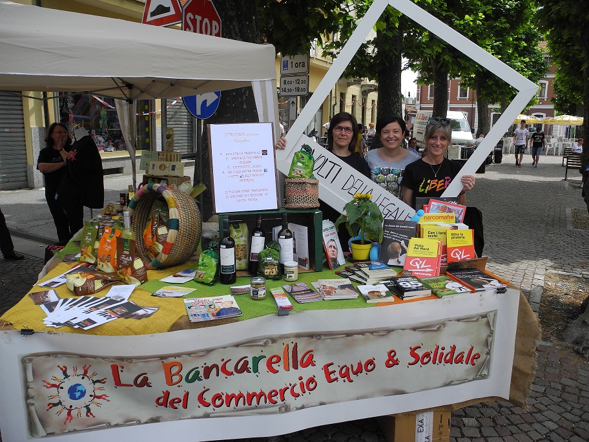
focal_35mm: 28
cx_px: 294
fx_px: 476
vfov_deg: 49.7
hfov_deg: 63.4
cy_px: 221
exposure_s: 1/800
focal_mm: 6
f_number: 2.8
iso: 100
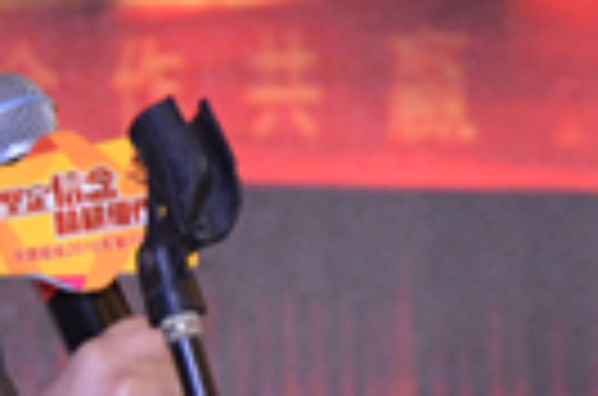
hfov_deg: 2.2
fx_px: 15677
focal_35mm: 946
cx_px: -13
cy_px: 218
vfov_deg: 1.4
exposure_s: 1/160
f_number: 6.3
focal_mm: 105
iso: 1000
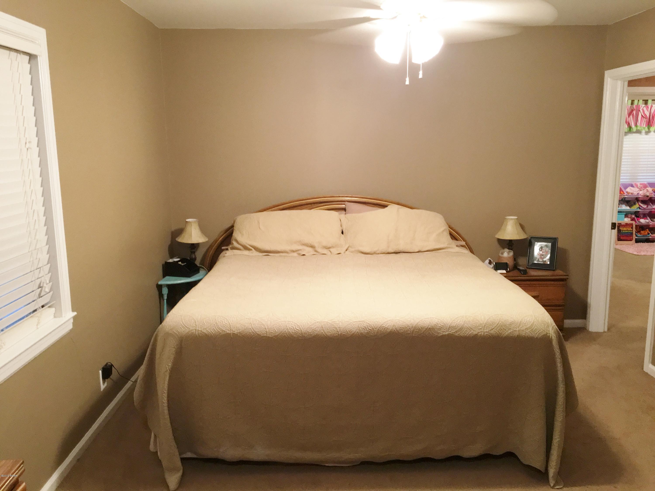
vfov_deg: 48.2
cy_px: 246
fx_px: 549
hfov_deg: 61.7
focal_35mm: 29
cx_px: 328
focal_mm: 4.15
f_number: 2.2
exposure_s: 1/17
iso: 200
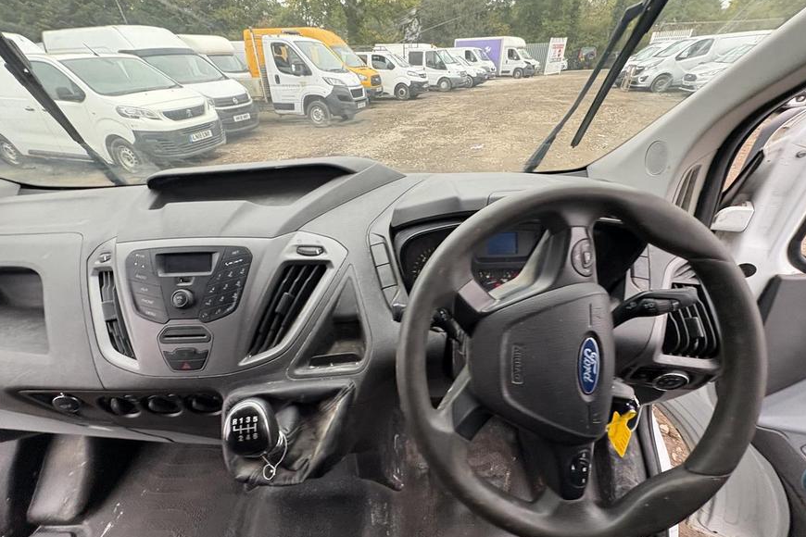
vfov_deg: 77.2
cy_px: 292
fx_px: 336
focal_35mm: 15
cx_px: 400
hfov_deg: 100.4
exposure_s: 1/60
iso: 250
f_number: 2.2
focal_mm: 2.22
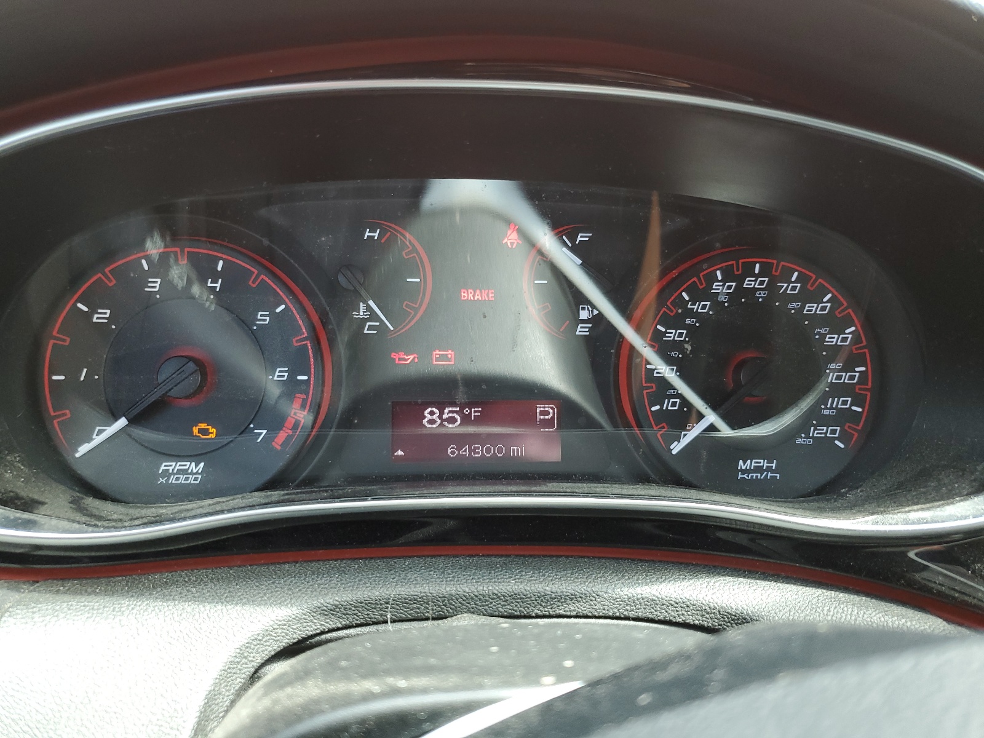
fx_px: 739
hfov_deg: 67.3
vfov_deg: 53.1
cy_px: 369
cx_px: 492
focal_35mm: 26
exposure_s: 1/120
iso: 66
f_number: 1.5
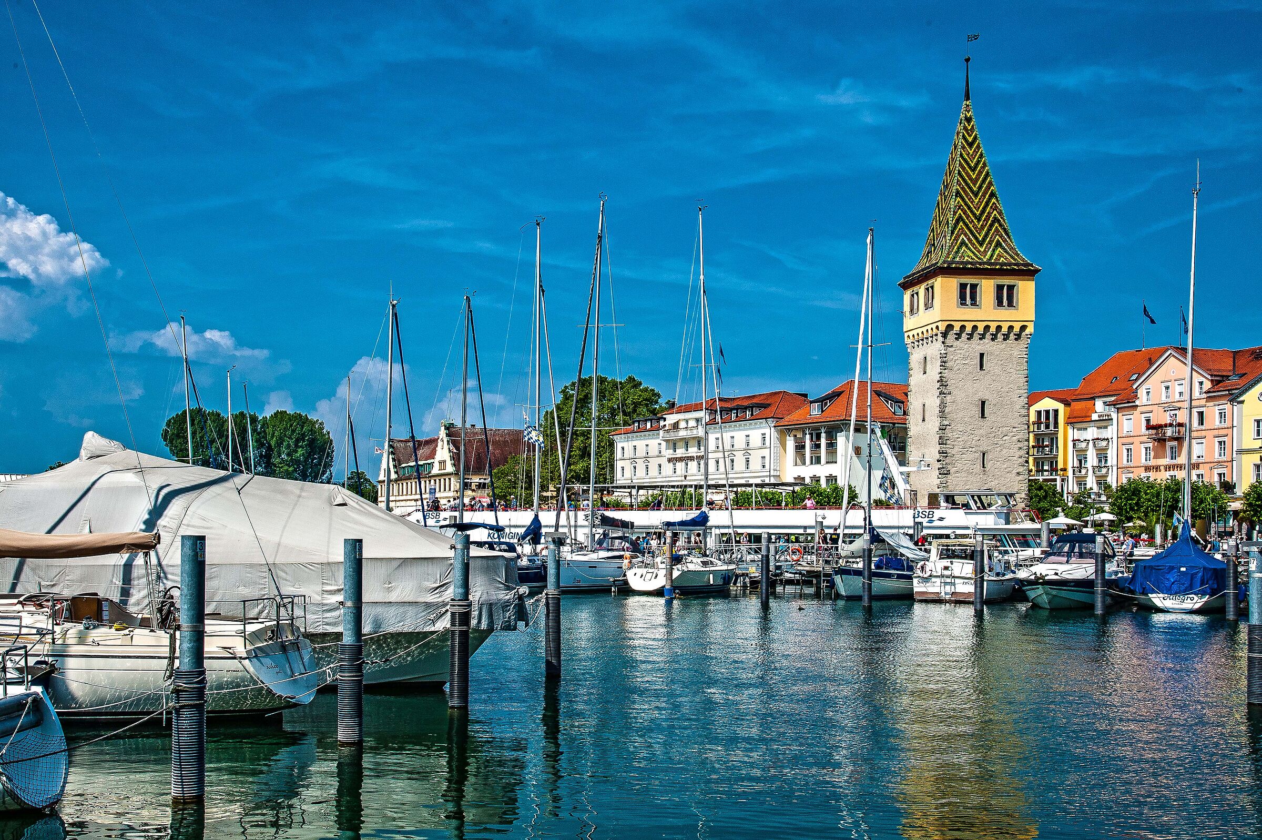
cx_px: 631
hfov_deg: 50.7
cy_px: 420
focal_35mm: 38
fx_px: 1331
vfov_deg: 35.0
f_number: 16
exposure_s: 1/320
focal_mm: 38
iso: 250
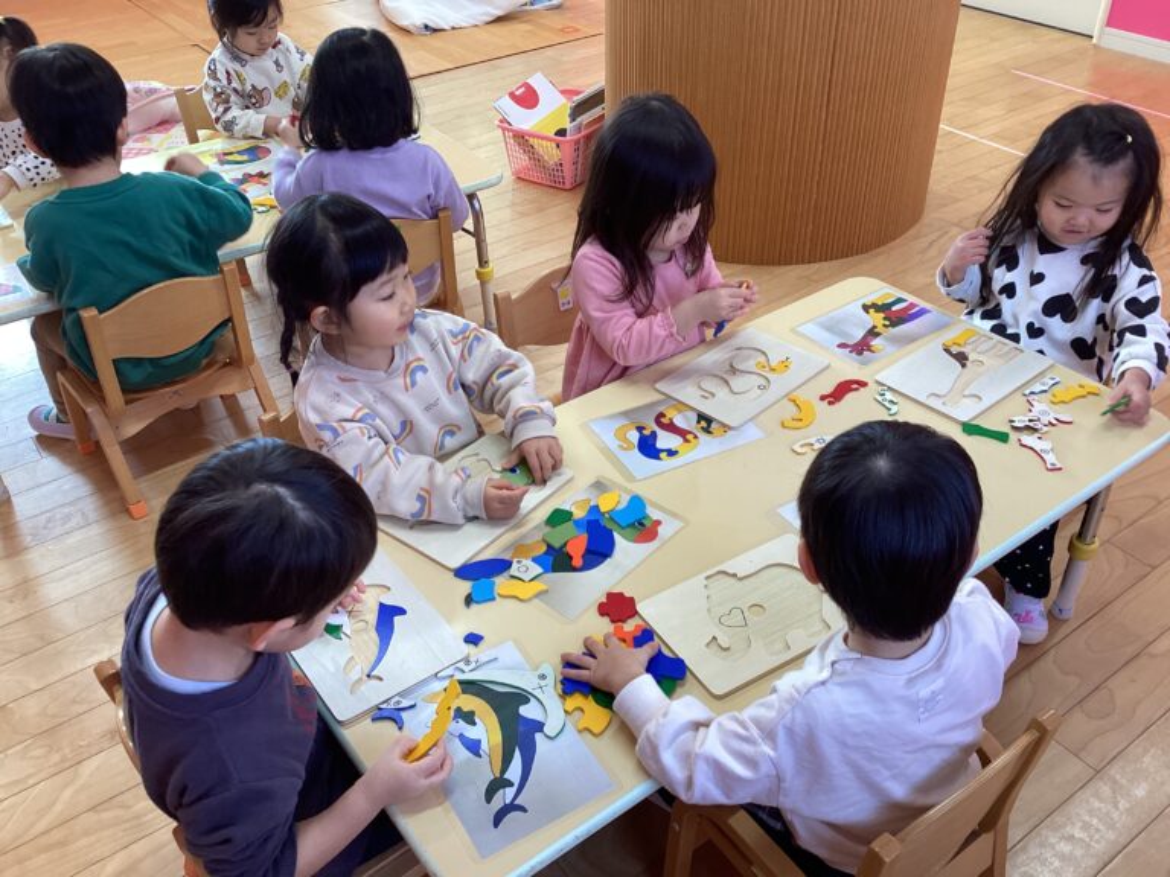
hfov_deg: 58.4
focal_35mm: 31
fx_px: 1048
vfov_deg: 45.4
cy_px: 438
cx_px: 585
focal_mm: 3.3
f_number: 2.4
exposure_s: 1/50
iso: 80
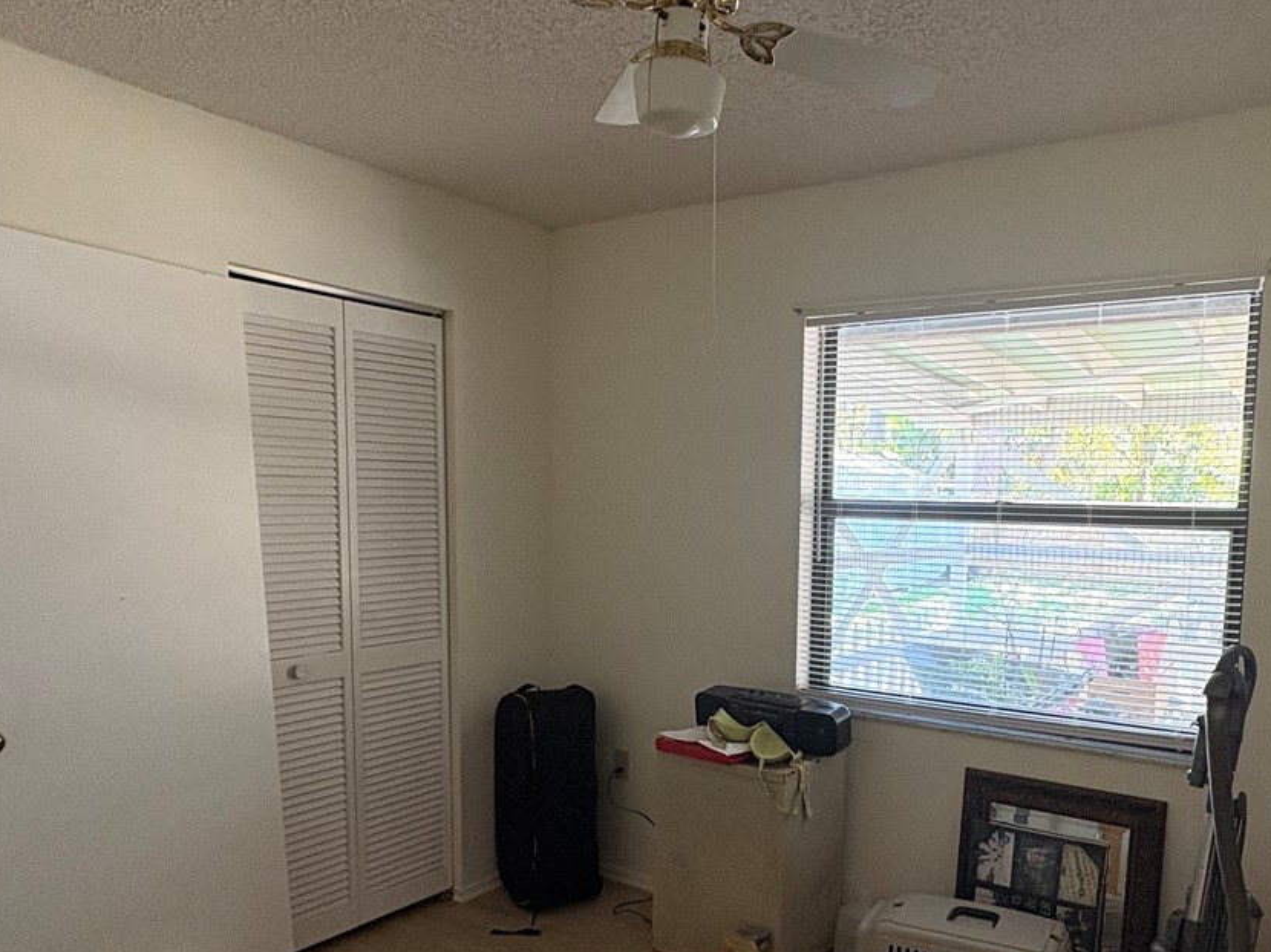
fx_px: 991
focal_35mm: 27
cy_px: 588
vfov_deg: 50.9
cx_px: 775
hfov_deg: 64.6
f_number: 2.2
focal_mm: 2.22
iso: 160
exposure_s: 1/60
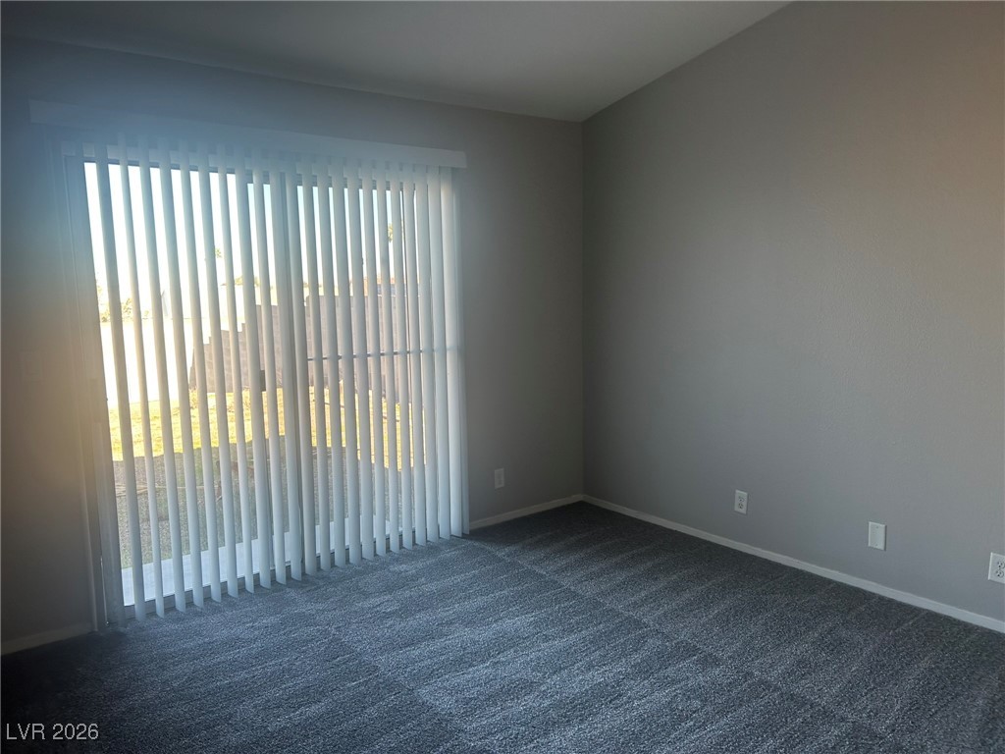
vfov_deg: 53.1
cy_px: 377
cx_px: 502
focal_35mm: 26
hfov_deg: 67.3
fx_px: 755
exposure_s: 1/190
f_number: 1.5
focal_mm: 5.7
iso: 40
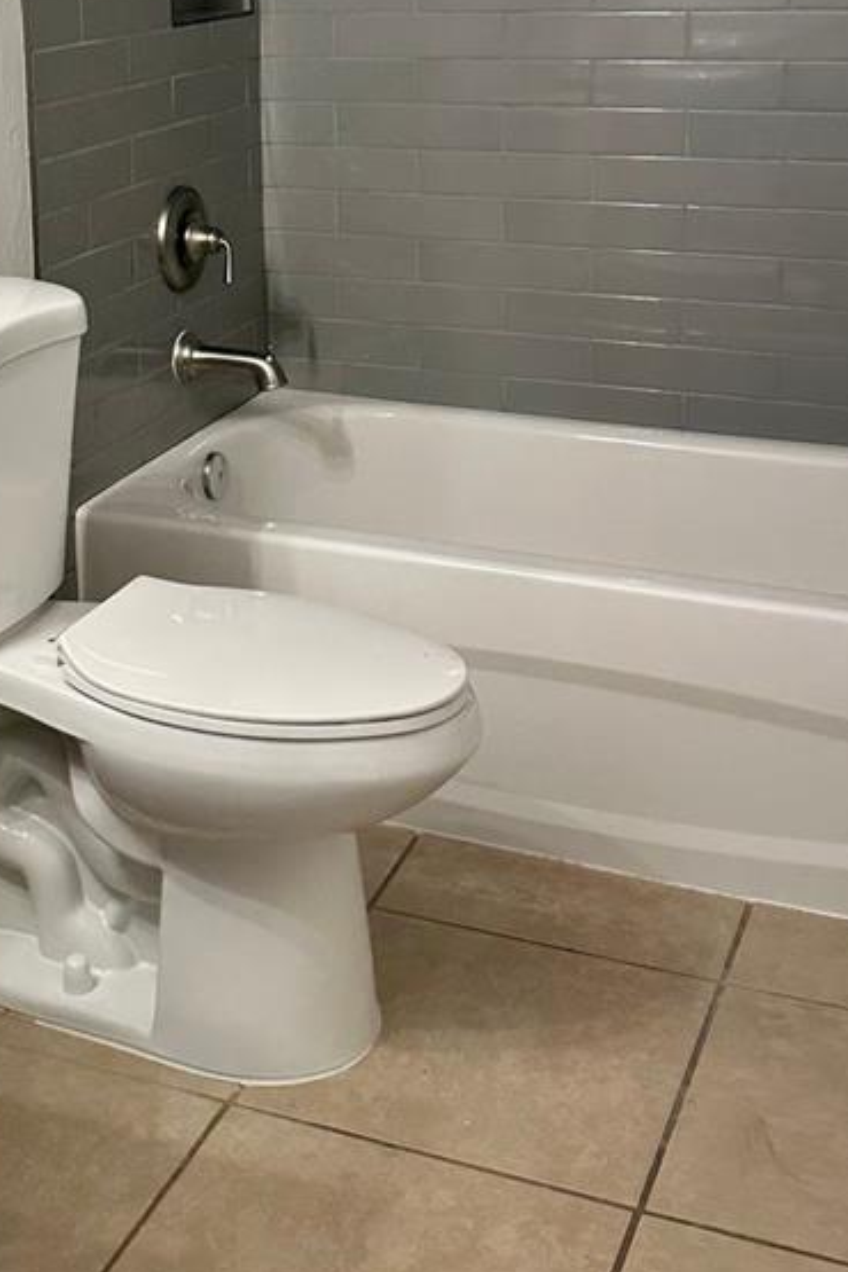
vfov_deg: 35.6
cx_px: 154
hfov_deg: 24.6
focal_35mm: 54
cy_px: 241
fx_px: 1908
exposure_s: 1/60
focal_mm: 6.86
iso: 125
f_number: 1.78
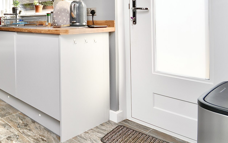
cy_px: 16
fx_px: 193
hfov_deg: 51.0
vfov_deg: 38.0
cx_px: 7
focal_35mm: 31
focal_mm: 10
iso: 140
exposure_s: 1/125
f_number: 5.6
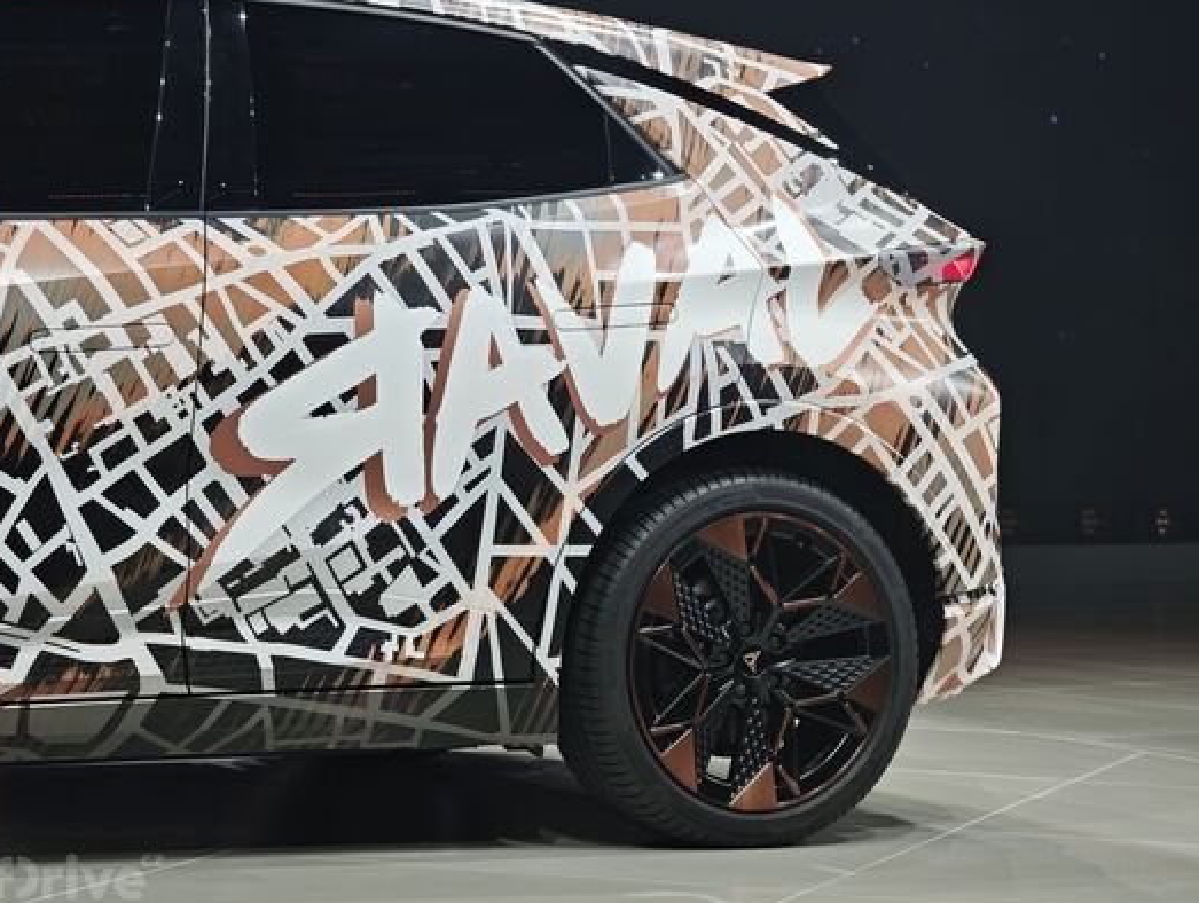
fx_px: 3608
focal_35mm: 104
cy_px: 449
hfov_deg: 18.9
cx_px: 598
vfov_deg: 14.3
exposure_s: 1/100
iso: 500
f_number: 2.6
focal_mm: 25.1
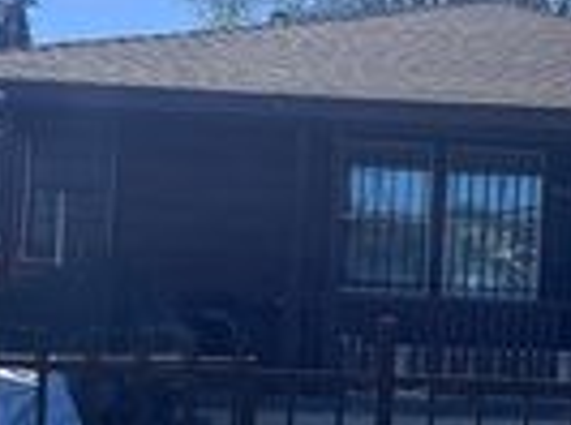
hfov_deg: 19.7
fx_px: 1612
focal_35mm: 98
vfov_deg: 15.0
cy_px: 307
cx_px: 511
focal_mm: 5.7
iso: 50
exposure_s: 1/4115
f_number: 1.5
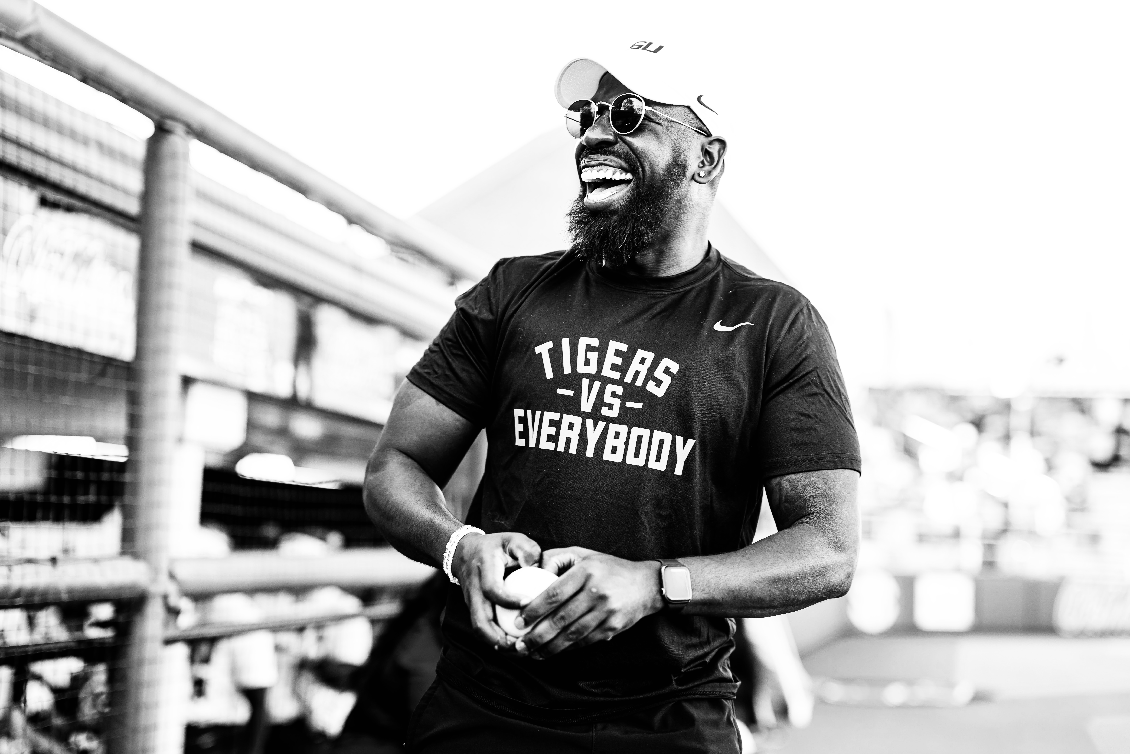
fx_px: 1569
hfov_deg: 39.6
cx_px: 565
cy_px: 377
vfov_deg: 27.0
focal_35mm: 50
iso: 160
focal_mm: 50
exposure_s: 1/250
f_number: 1.8
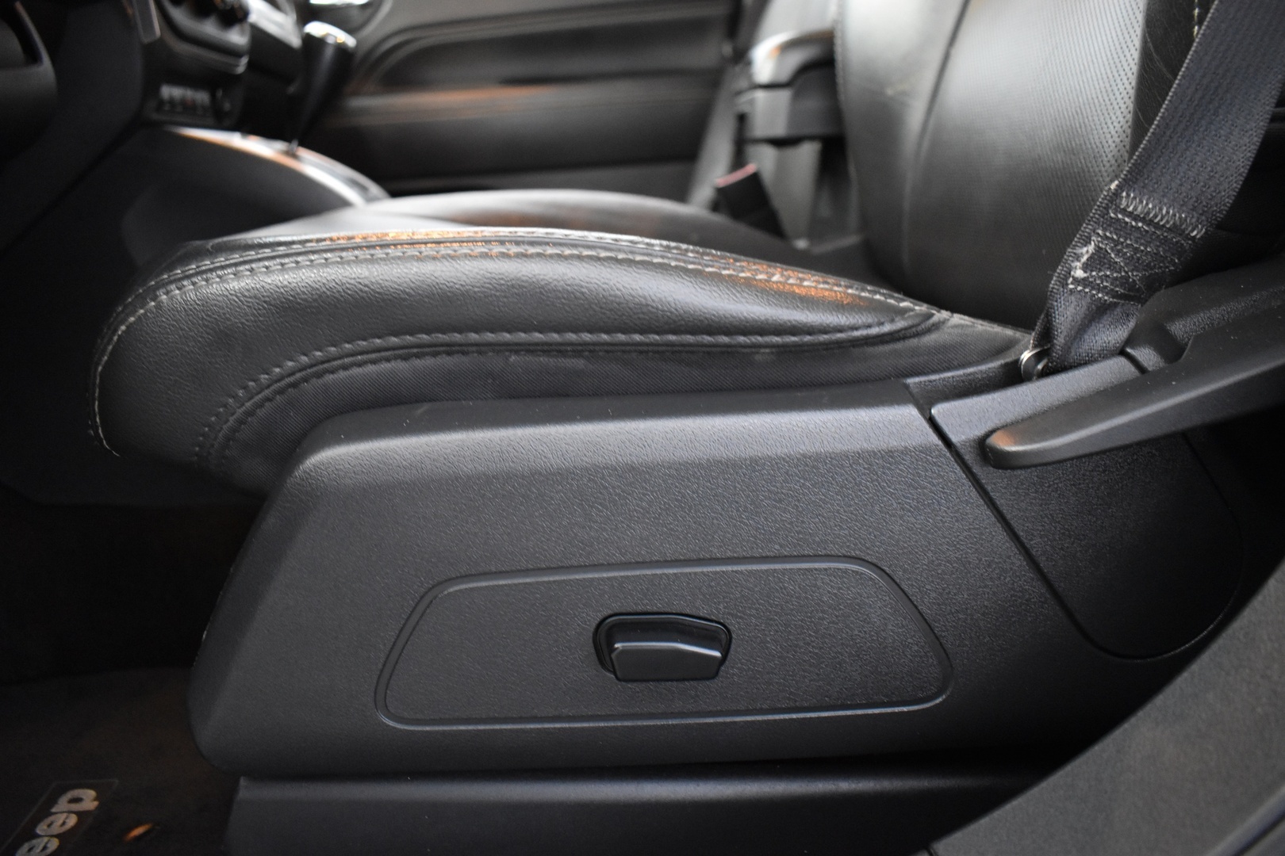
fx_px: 964
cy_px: 428
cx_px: 642
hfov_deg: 67.4
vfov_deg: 47.9
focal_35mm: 27
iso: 3200
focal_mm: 18
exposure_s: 1/15
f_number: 3.5
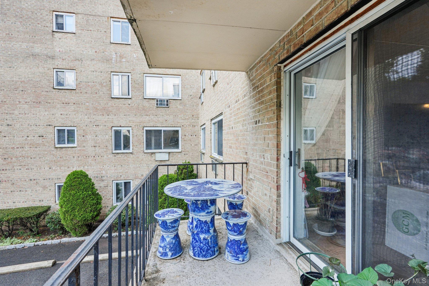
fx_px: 191
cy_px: 143
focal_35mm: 16
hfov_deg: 96.7
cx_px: 214
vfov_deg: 73.7
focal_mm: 16
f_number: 9
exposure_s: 1/30
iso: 400
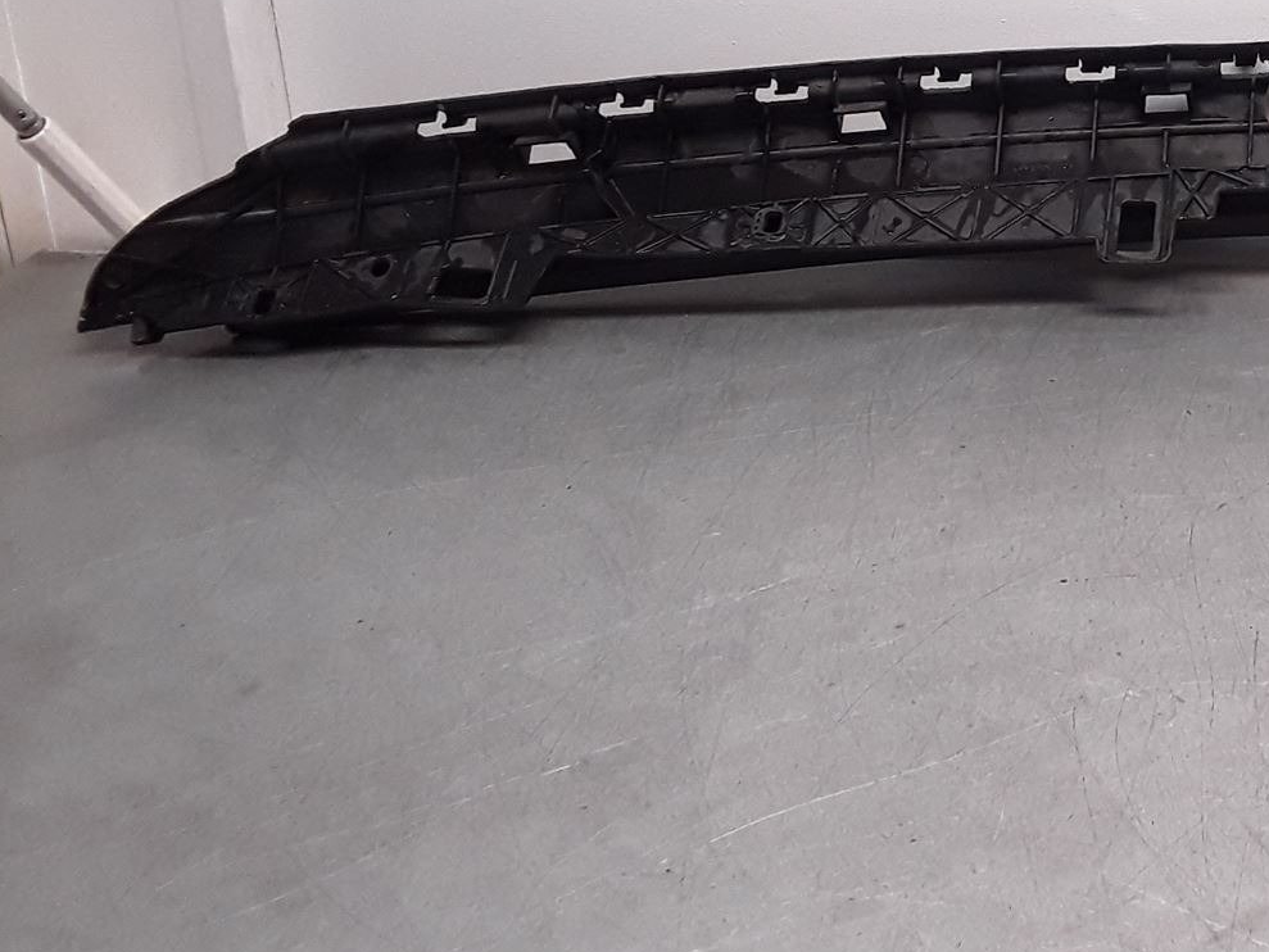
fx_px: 2127
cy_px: 168
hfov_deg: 30.7
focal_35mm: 58
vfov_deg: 24.8
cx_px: 1283
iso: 100
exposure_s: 1/144
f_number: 1.9
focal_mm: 2.91
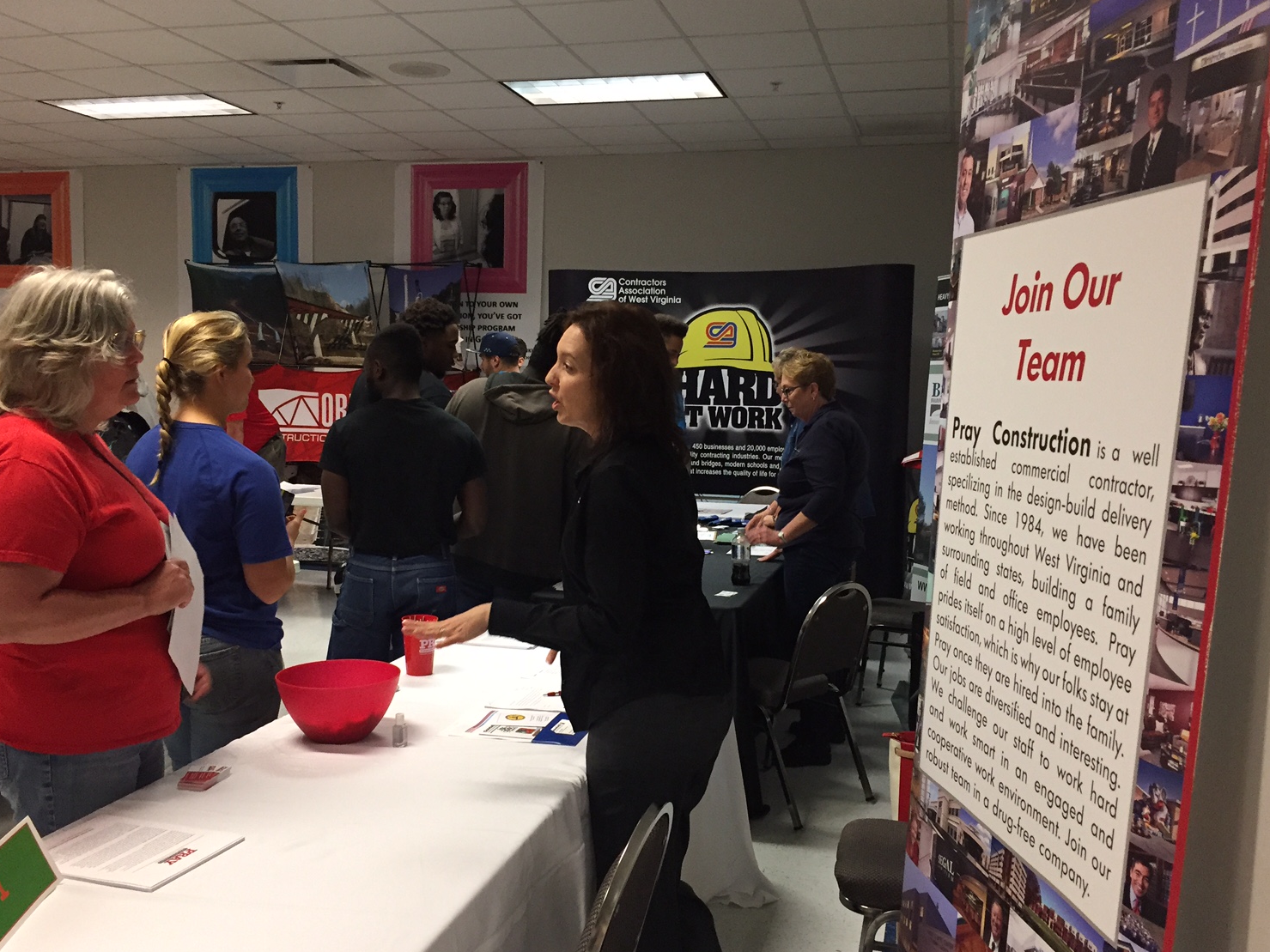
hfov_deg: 56.8
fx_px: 1174
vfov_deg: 44.1
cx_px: 612
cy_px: 512
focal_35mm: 32
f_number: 2.2
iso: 160
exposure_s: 1/30
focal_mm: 4.15
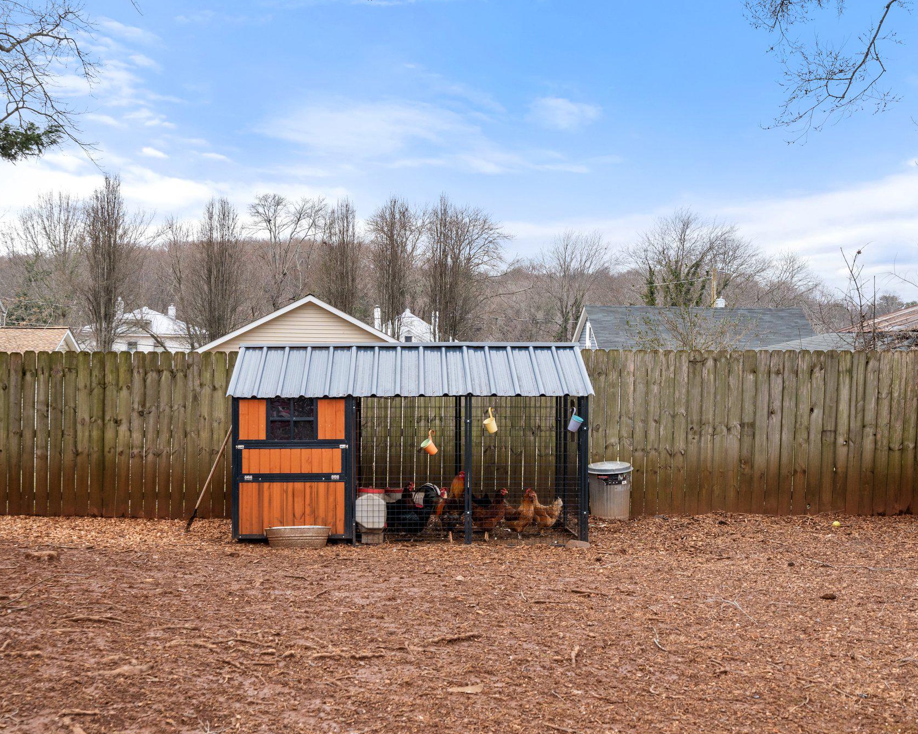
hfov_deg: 45.7
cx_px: 416
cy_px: 368
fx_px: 1087
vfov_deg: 37.3
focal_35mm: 40
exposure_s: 1/60
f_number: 11
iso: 400
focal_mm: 35
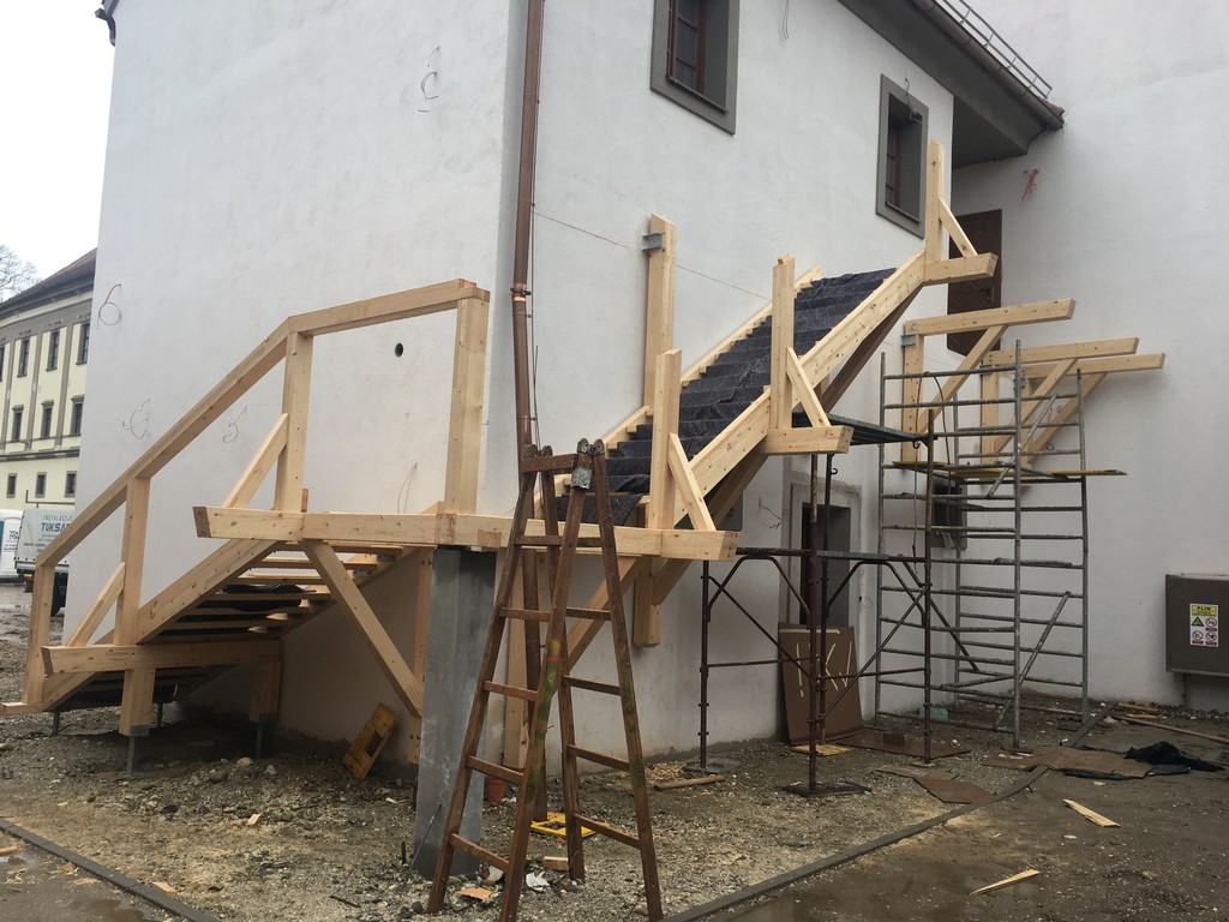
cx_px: 614
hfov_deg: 61.7
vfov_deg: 48.2
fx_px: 1030
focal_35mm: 29
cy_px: 461
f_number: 2.2
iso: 25
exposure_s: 1/103
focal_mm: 4.15
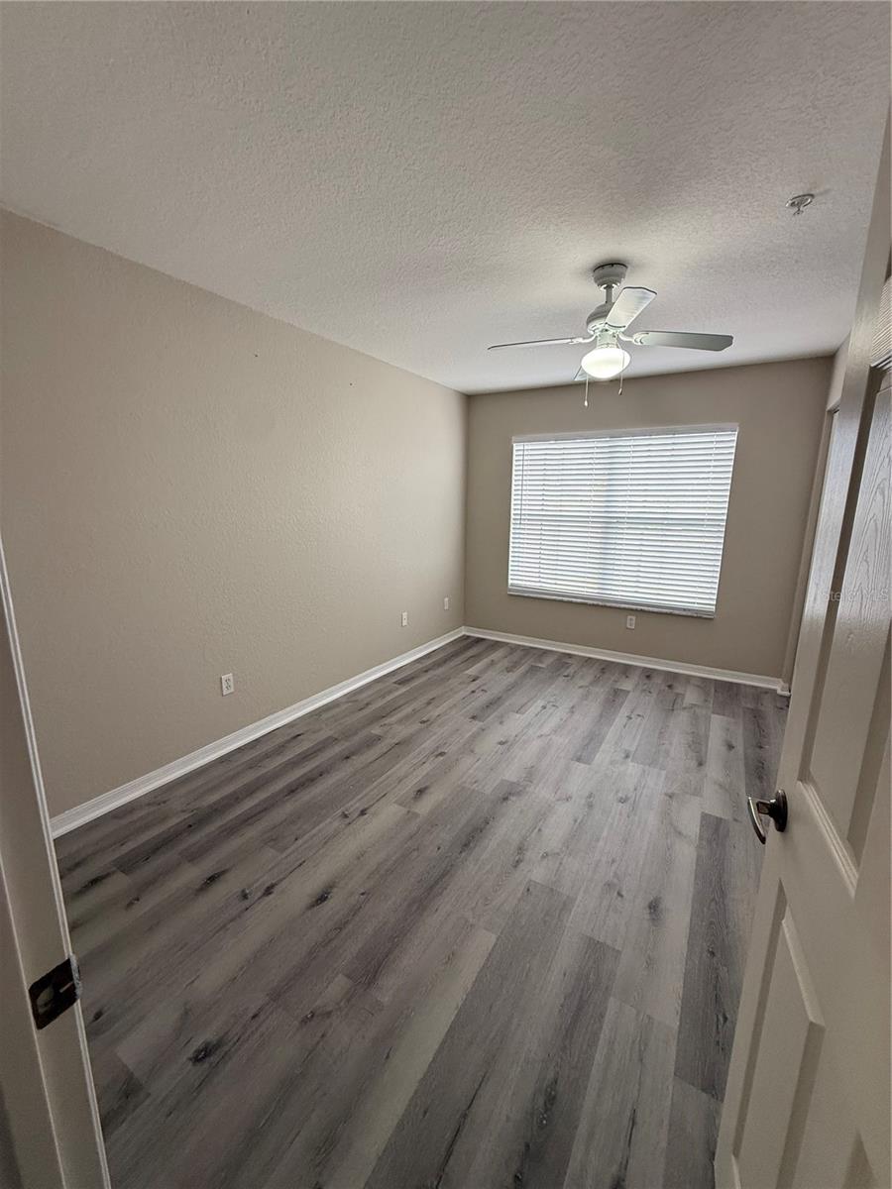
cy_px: 594
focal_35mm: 14
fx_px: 481
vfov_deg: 102.1
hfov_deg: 85.7
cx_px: 446
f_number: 2.2
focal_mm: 2.22
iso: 200
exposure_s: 1/99
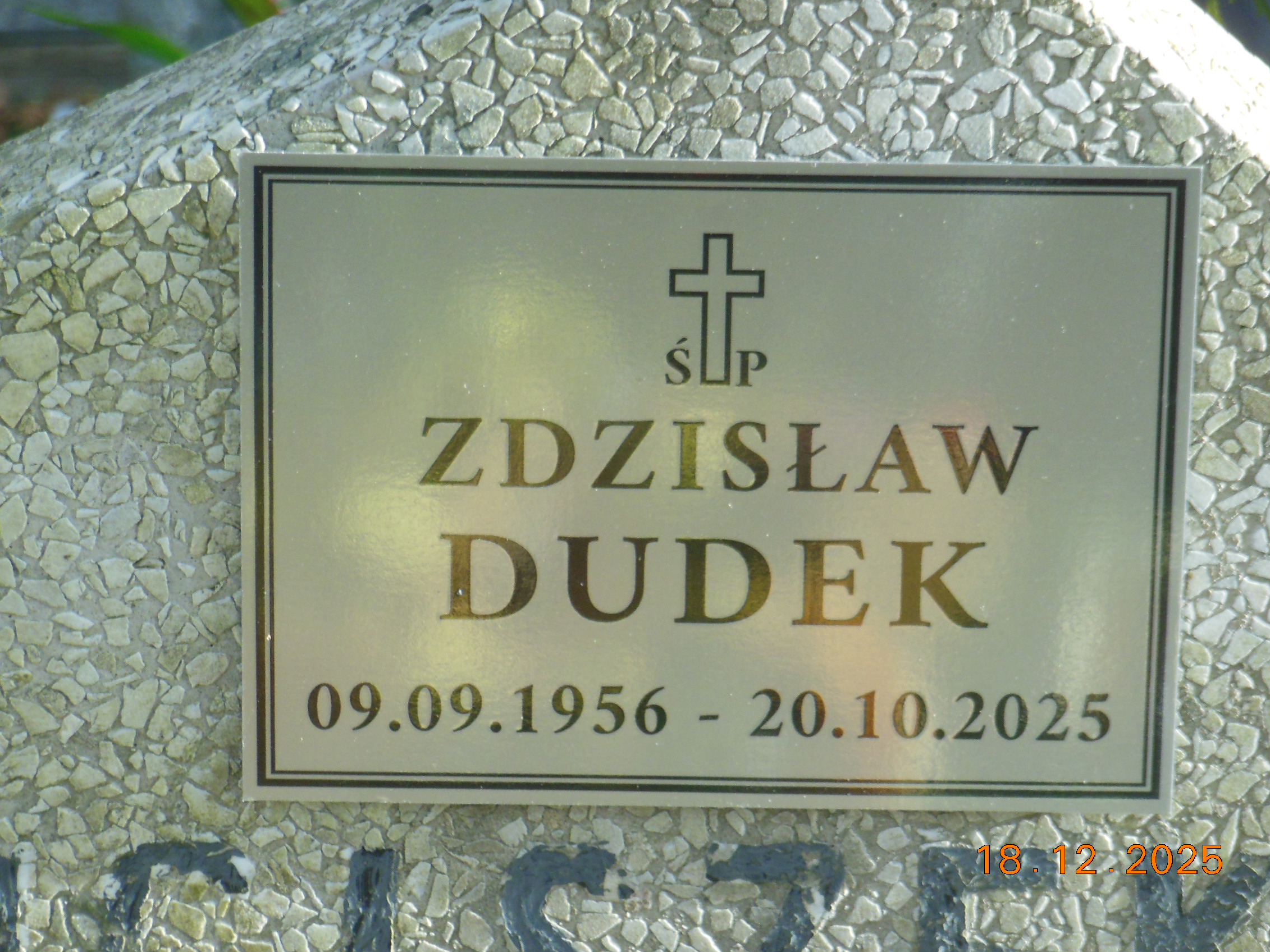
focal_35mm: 220
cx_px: 637
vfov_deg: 6.8
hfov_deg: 9.0
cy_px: 475
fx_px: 8071
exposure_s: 1/200
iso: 400
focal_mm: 39.1
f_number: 5.7
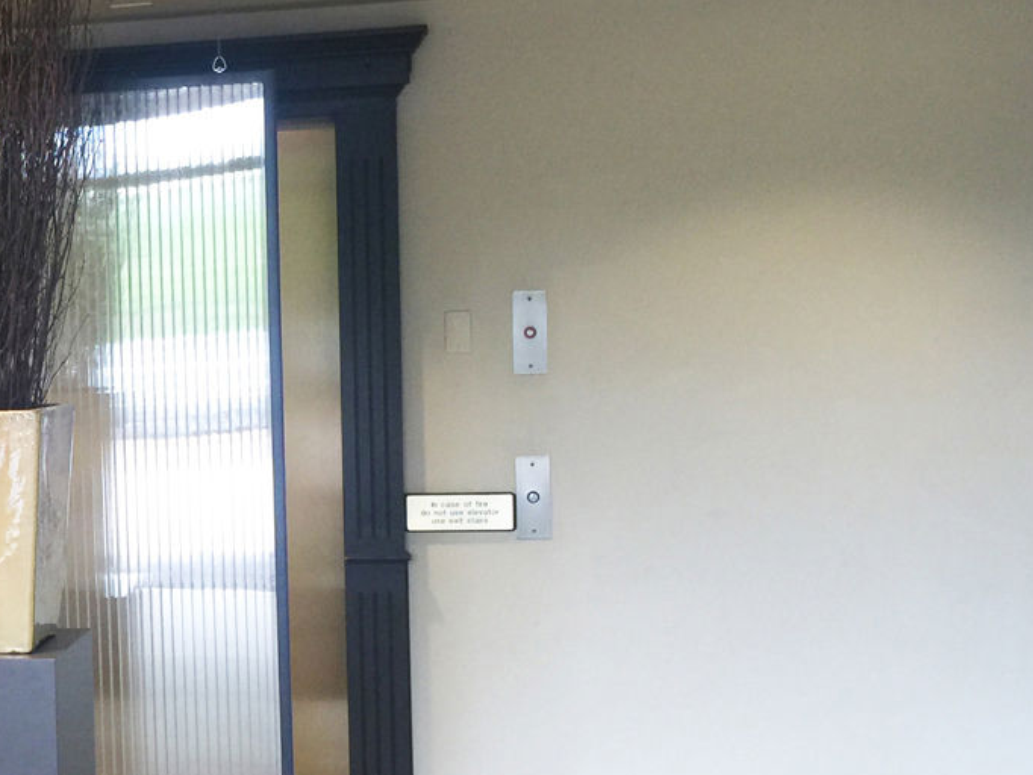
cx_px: -89
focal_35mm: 68
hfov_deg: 26.4
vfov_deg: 21.6
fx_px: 2030
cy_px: 495
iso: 50
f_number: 2.2
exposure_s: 1/15
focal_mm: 4.15
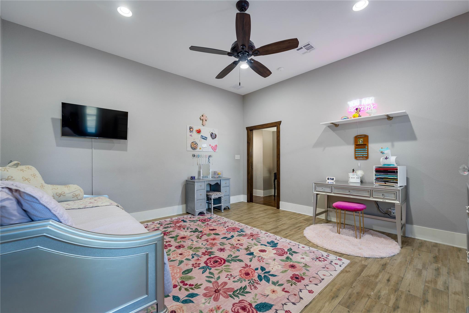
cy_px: 156
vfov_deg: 81.2
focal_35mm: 14
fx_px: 182
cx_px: 234
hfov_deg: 104.3
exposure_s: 1/3
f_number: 4
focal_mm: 14
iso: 200
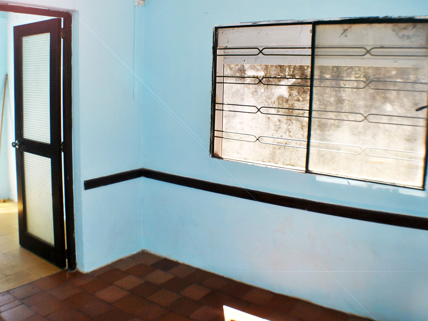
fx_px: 553
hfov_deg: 42.2
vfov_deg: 32.2
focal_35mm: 45
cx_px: 177
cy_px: 119
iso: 100
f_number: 3.8
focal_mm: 21
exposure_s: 1/160
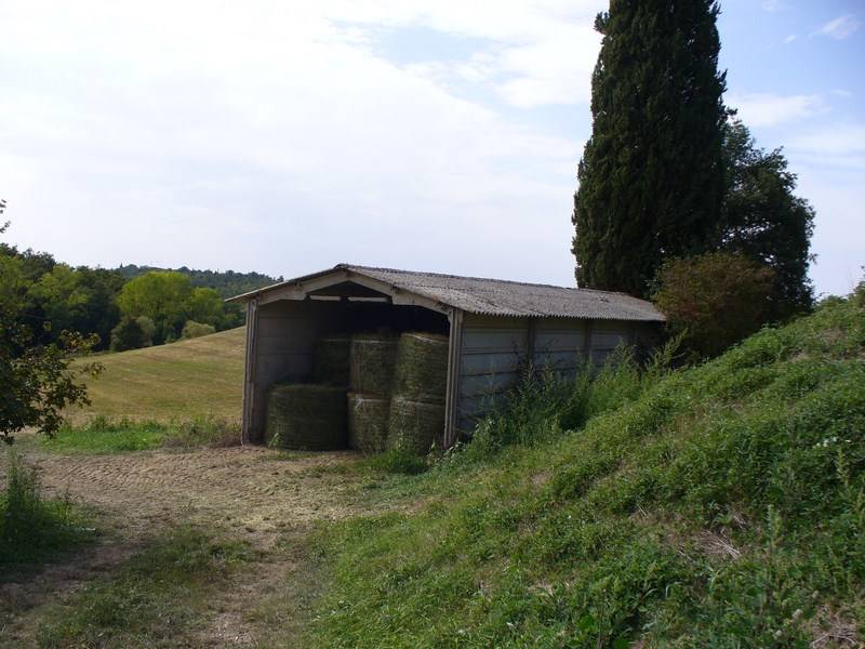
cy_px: 324
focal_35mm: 37
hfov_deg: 50.1
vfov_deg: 38.7
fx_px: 925
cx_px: 432
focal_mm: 6.1
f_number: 5.6
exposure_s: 1/250
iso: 80
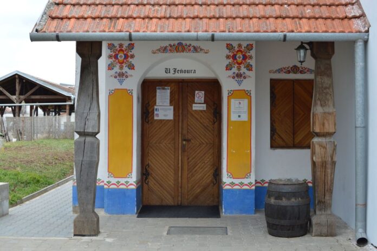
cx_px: 188
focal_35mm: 52
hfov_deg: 37.9
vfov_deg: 25.7
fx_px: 549
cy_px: 126
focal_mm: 35
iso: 200
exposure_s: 1/125
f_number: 5.6
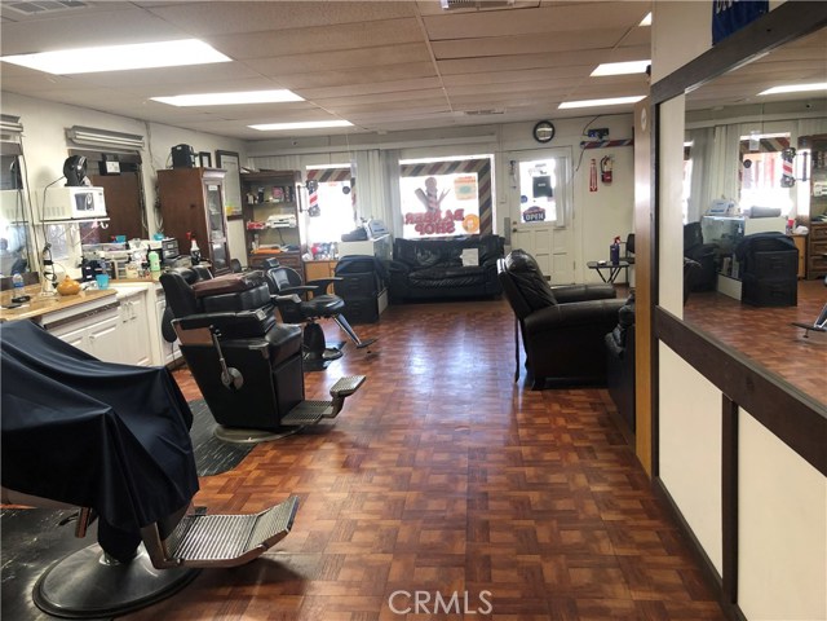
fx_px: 669
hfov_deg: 63.4
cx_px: 414
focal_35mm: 28
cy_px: 310
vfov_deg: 49.7
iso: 32
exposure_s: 1/20
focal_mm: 3.99
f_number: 1.8
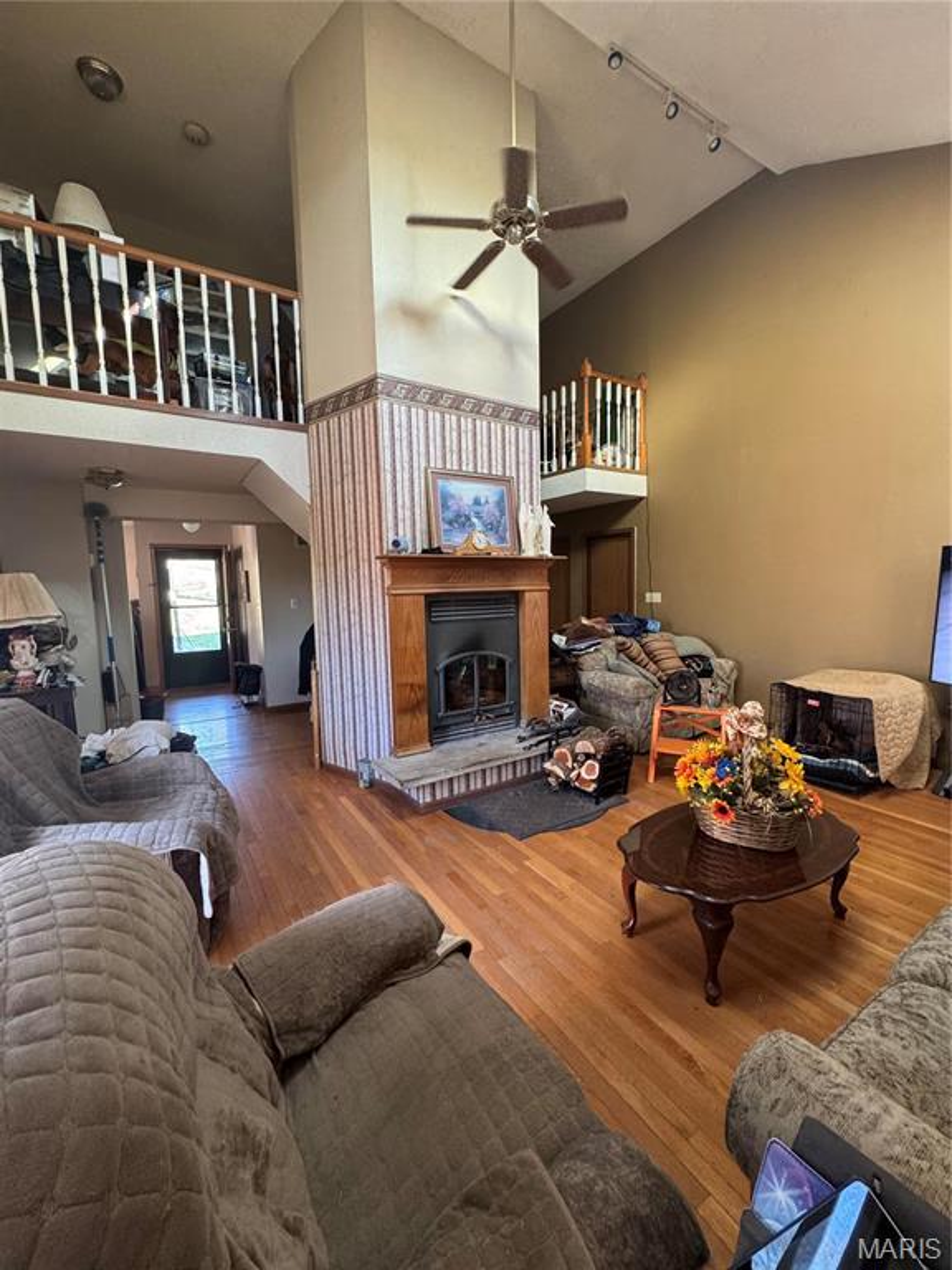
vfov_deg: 102.1
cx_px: 476
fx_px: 513
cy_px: 635
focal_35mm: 14
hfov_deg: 85.7
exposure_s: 1/60
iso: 320
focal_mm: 2.22
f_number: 2.2
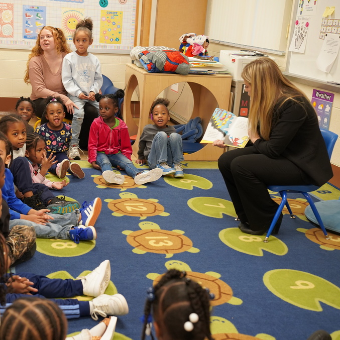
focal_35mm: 54
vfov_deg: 31.6
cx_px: 120
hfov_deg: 31.4
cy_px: 170
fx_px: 600
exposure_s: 1/160
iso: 1600
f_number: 4
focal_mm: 42
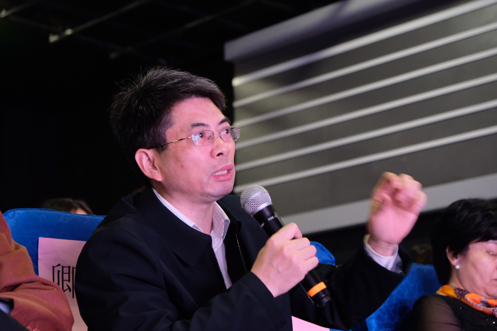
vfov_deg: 16.5
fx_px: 1146
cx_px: 248
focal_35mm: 83
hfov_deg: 24.5
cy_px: 166
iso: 3200
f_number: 4
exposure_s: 1/20
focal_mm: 55
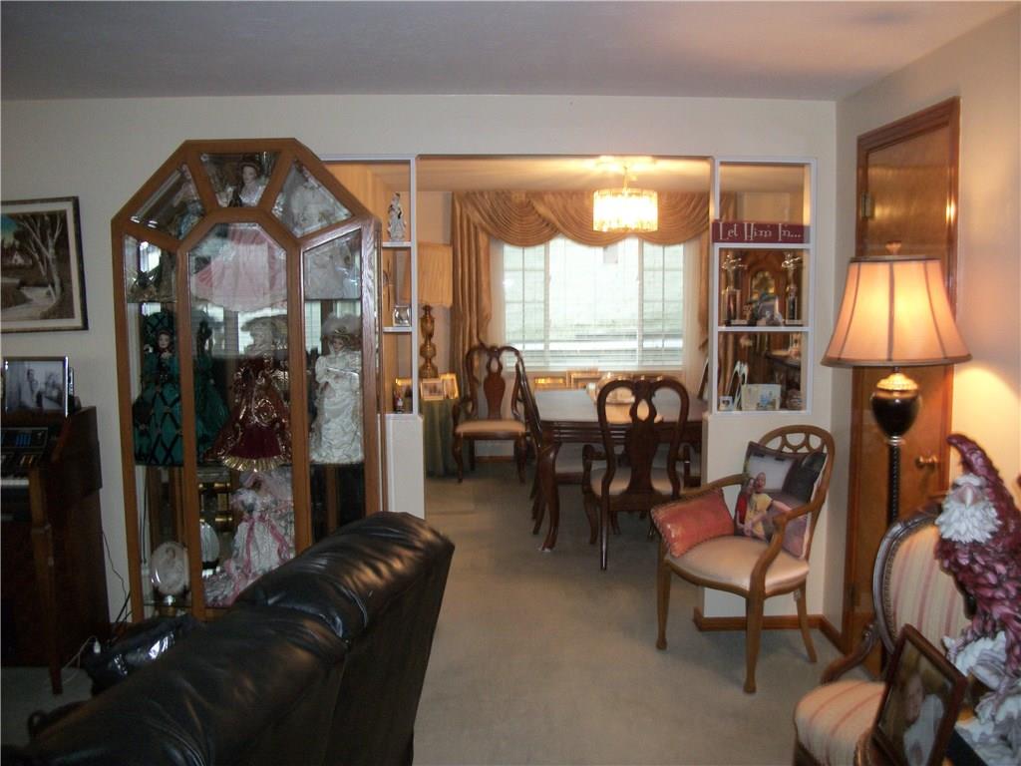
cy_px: 383
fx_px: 944
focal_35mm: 32
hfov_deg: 56.8
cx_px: 510
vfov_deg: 44.2
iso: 160
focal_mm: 5.7
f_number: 2.9
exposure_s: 1/30
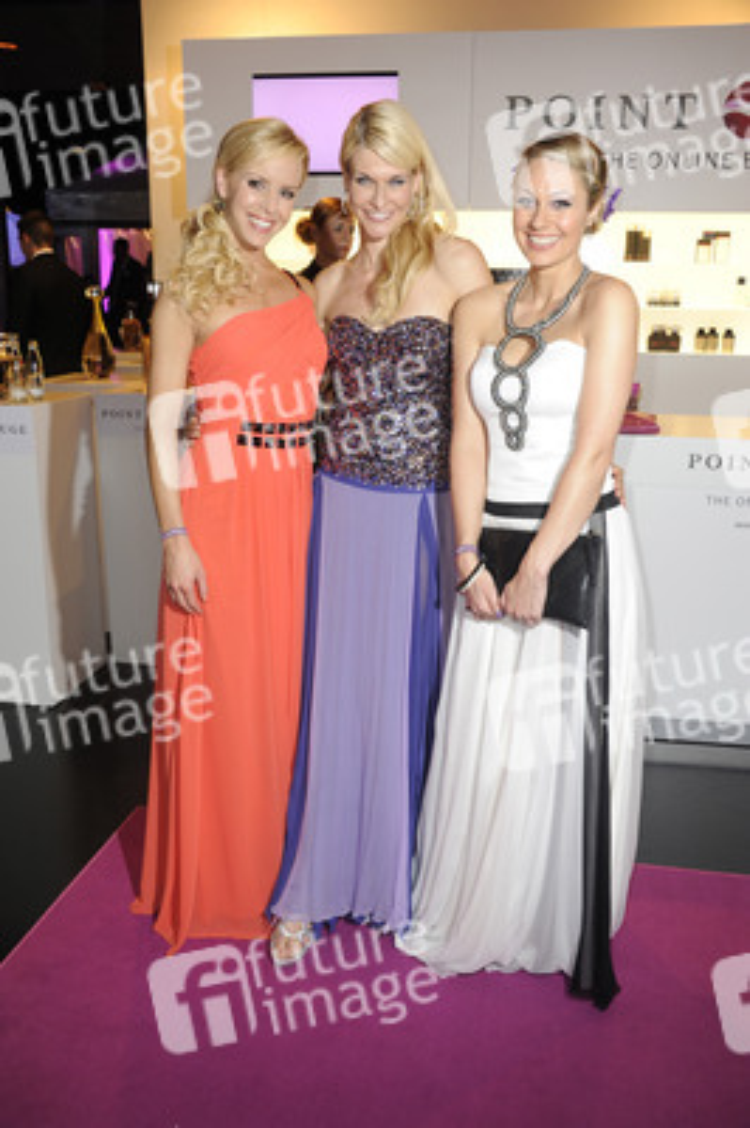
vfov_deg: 58.8
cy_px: 564
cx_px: 375
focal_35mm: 32
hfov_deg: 41.0
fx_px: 1002
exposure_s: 1/60
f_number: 6.3
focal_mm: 32
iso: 1250
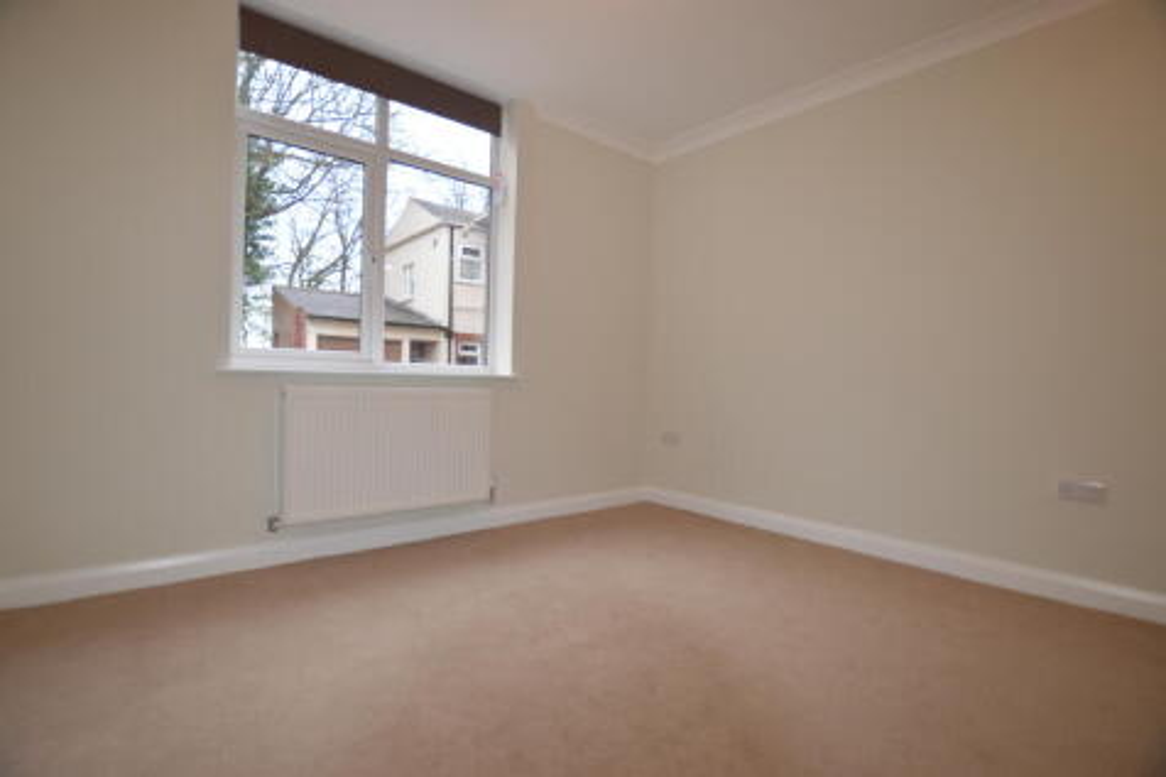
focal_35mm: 15
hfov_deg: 100.4
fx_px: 486
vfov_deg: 77.3
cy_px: 388
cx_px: 583
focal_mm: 10
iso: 220
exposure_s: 1/125
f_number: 4
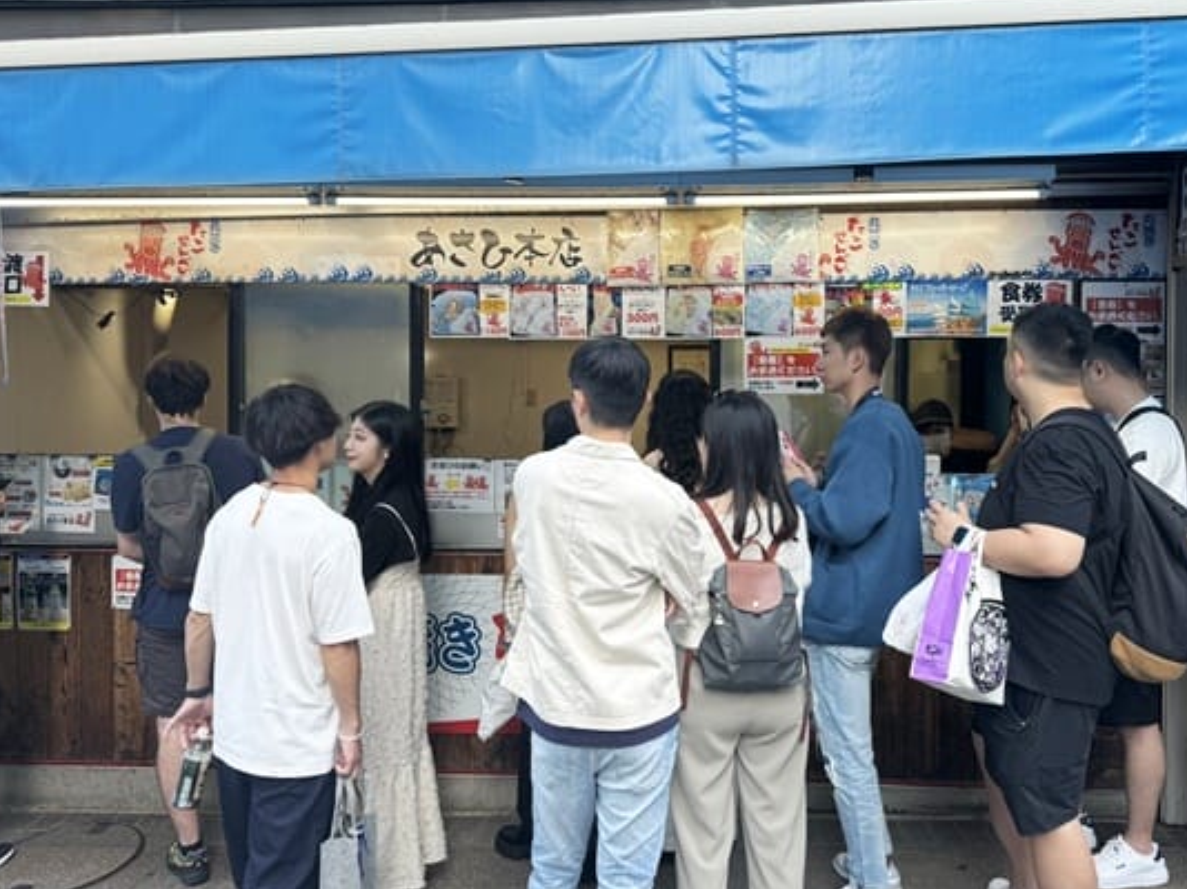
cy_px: 453
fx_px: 1028
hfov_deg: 59.8
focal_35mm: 30
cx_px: 664
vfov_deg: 46.8
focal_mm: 6.76
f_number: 1.78
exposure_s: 1/124
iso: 50
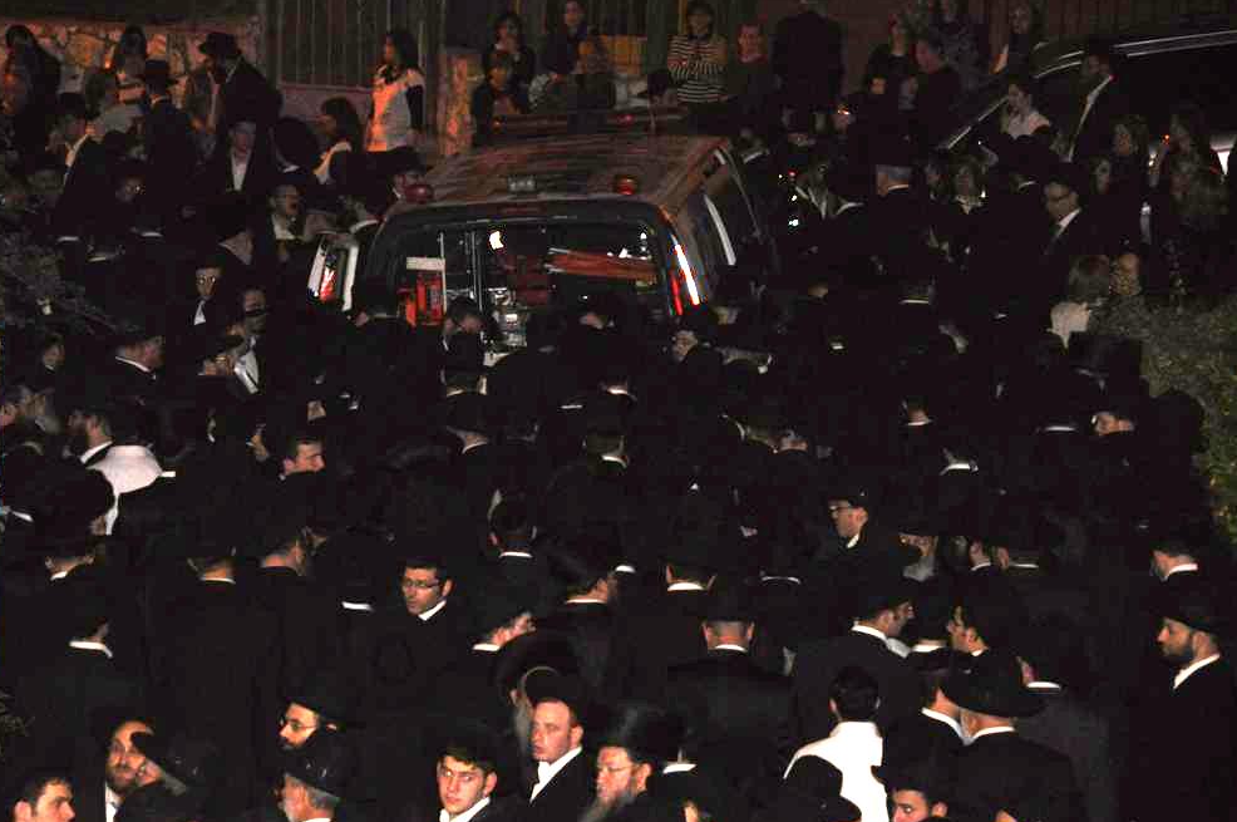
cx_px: 607
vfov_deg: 7.3
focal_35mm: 187
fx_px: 6418
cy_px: 420
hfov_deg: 11.0
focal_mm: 120
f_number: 5.3
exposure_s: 1/60
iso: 800
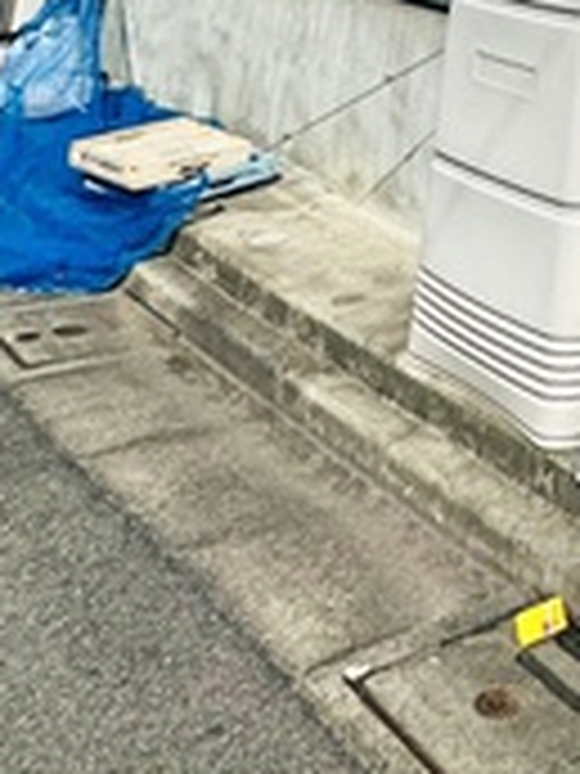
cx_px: 1068
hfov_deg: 19.0
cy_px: -544
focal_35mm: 57
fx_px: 1273
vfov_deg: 22.8
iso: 50
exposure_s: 1/5051
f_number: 2.2
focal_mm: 2.22
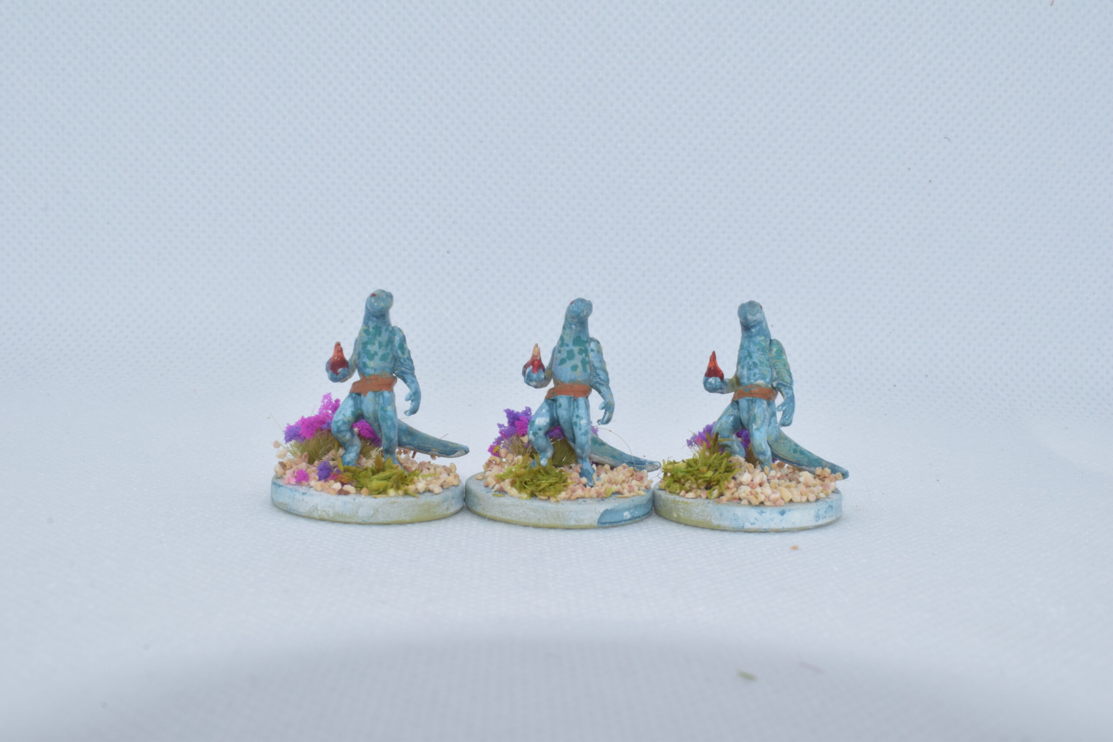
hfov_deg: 45.0
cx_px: 556
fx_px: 1345
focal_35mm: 44
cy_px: 371
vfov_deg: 30.9
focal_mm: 29
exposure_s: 1/125
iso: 800
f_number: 22
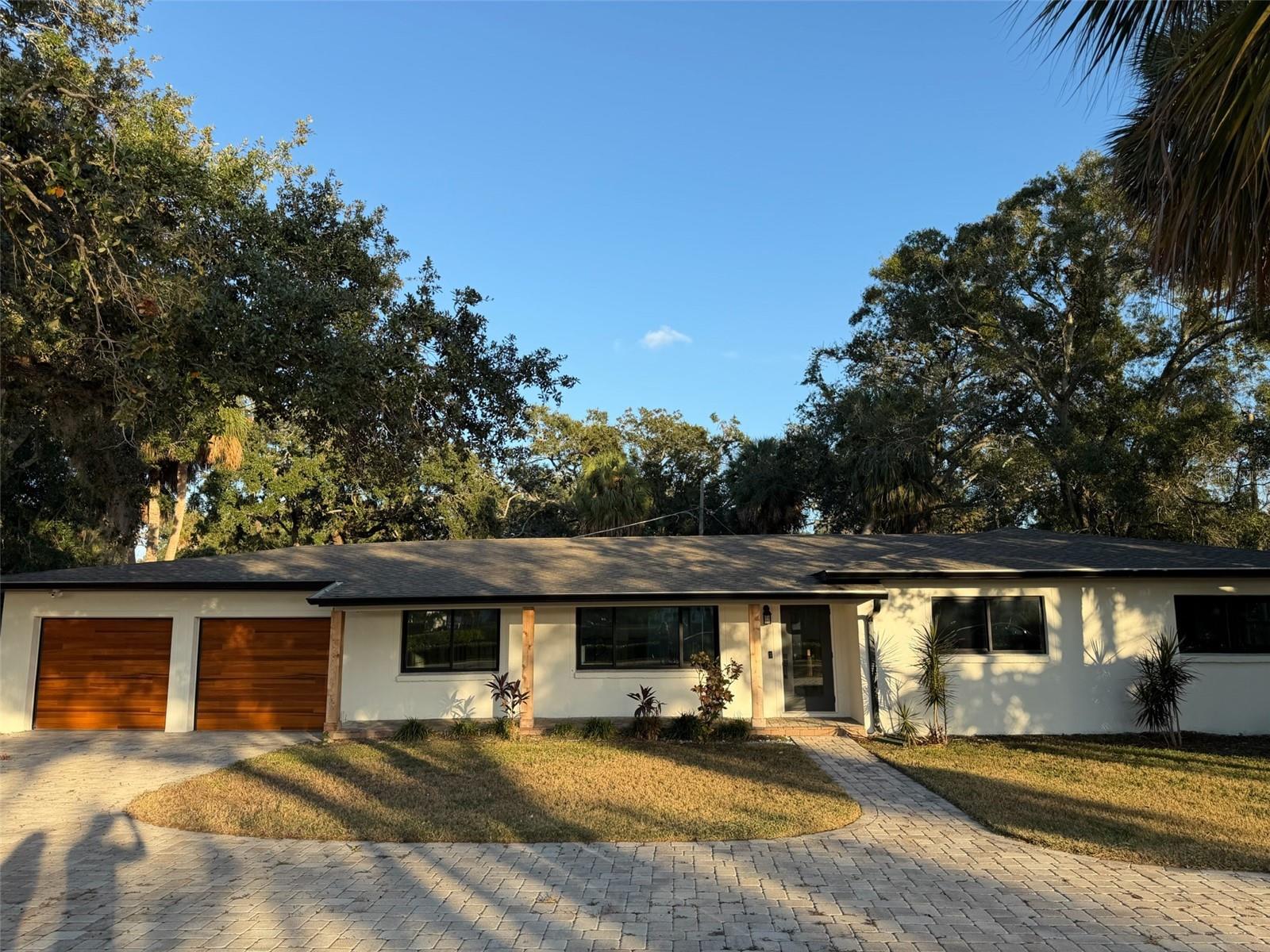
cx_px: 635
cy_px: 476
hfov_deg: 71.6
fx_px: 881
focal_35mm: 24
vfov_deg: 56.8
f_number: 1.78
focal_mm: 6.76
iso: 80
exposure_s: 1/1618
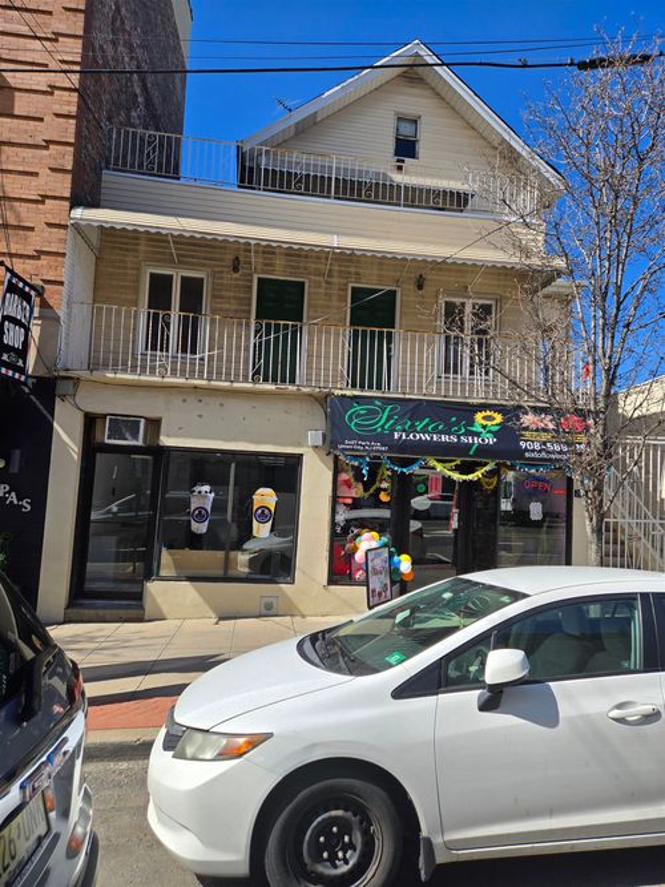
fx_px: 589
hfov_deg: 58.9
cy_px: 444
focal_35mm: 23
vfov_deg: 73.9
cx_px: 332
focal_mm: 5.4
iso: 25
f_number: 1.8
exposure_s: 1/2122
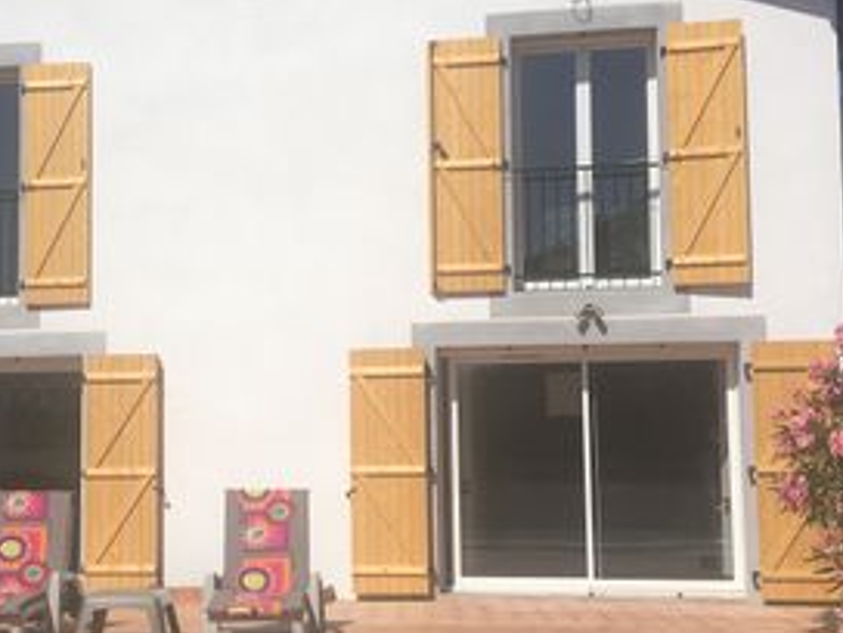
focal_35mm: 64
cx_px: 301
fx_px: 1559
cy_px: 323
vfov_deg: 22.9
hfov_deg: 30.1
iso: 25
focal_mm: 4.15
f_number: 2.2
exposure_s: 1/4274
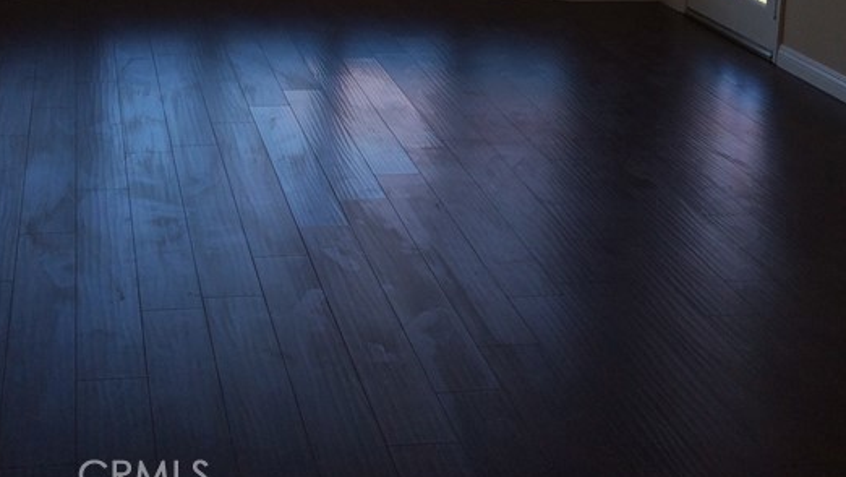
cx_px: 332
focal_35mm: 62
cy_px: -125
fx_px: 1391
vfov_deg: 18.2
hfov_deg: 33.7
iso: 32
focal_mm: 4.15
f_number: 2.2
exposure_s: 1/380
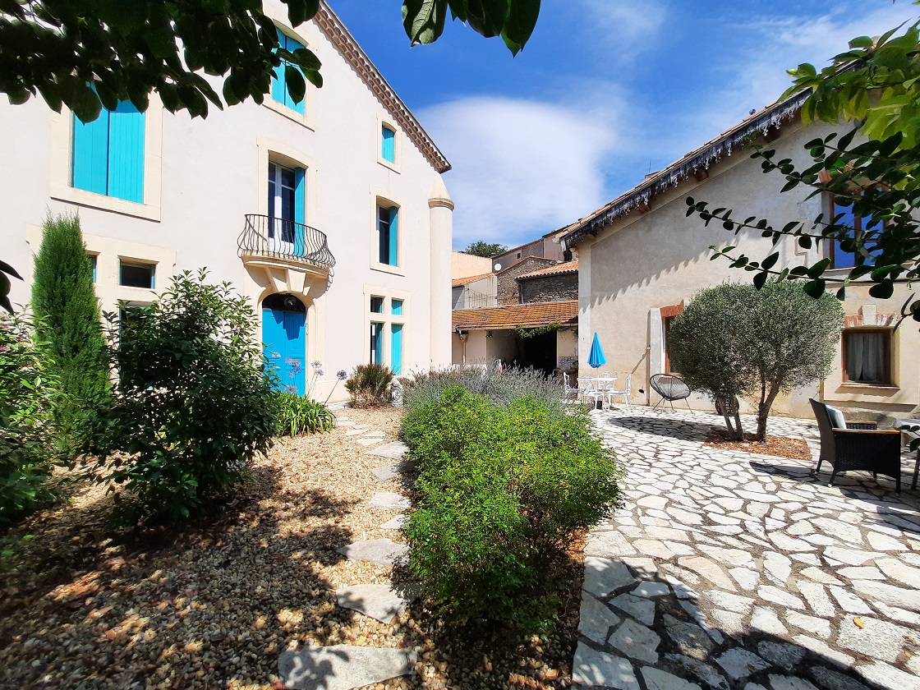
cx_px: 460
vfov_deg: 89.9
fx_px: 346
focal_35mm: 13
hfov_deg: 106.2
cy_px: 345
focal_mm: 1.74
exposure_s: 1/1873
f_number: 2.2
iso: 40
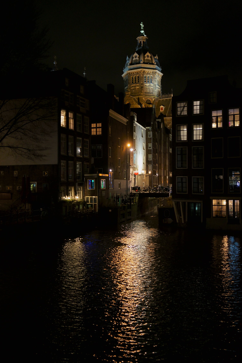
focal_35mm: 37
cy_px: 180
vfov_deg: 51.9
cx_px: 119
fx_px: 373
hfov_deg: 36.0
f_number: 2.8
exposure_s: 1/15
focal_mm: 35
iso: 500
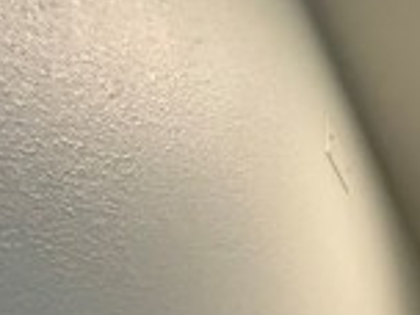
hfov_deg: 24.4
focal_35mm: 59
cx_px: 652
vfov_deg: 15.9
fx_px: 716
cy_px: 707
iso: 250
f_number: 2.2
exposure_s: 1/60
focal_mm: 2.22
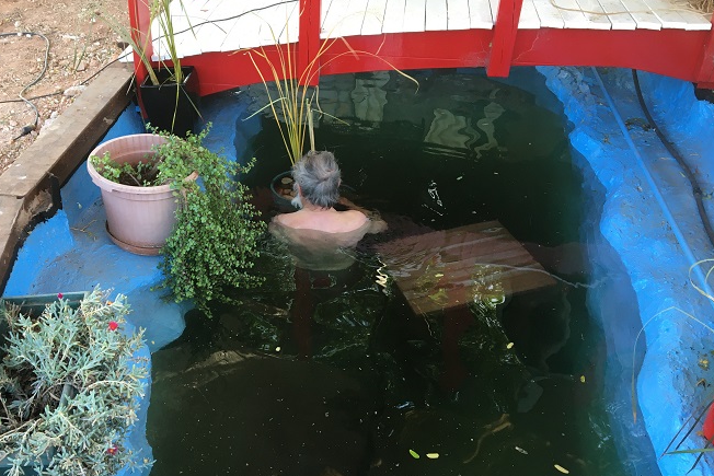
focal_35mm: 37
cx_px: 281
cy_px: 269
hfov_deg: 51.5
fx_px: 734
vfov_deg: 35.9
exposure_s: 1/33
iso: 32
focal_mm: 4.15
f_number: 2.2
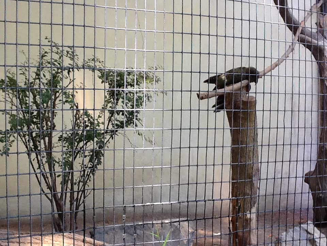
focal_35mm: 32
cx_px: 164
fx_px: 302
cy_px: 123
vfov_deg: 44.2
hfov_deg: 56.8
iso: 100
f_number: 2.4
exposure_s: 1/120
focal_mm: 2.03
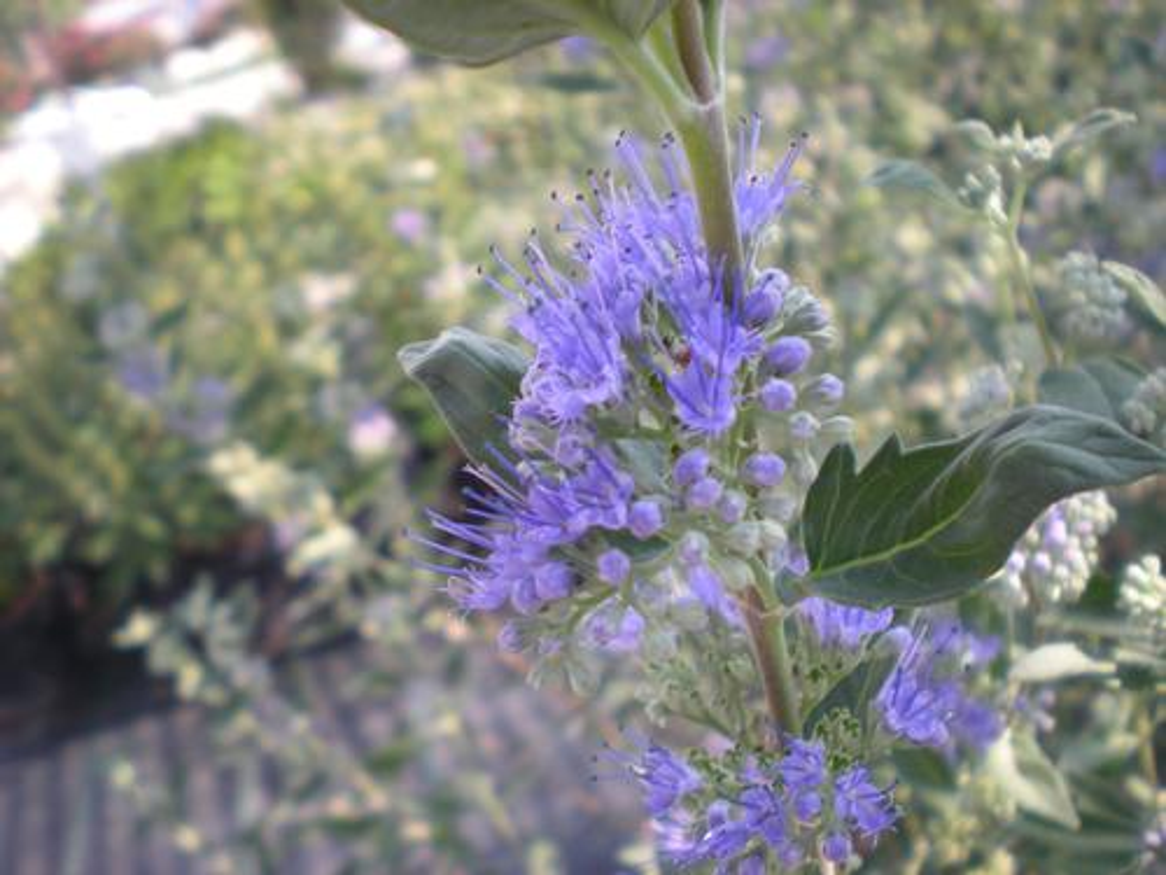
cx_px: 583
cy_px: 438
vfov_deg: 37.7
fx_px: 1280
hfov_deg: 49.0
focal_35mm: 38
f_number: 3.1
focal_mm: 6.3
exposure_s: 1/132
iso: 64
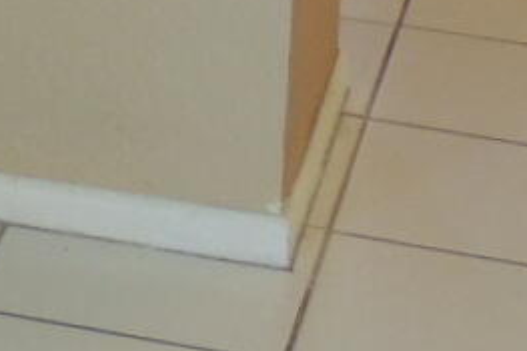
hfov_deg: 7.6
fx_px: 3701
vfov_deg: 5.1
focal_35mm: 253
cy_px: -816
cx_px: -733
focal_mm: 7.1
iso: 400
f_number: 3.3
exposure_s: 1/40
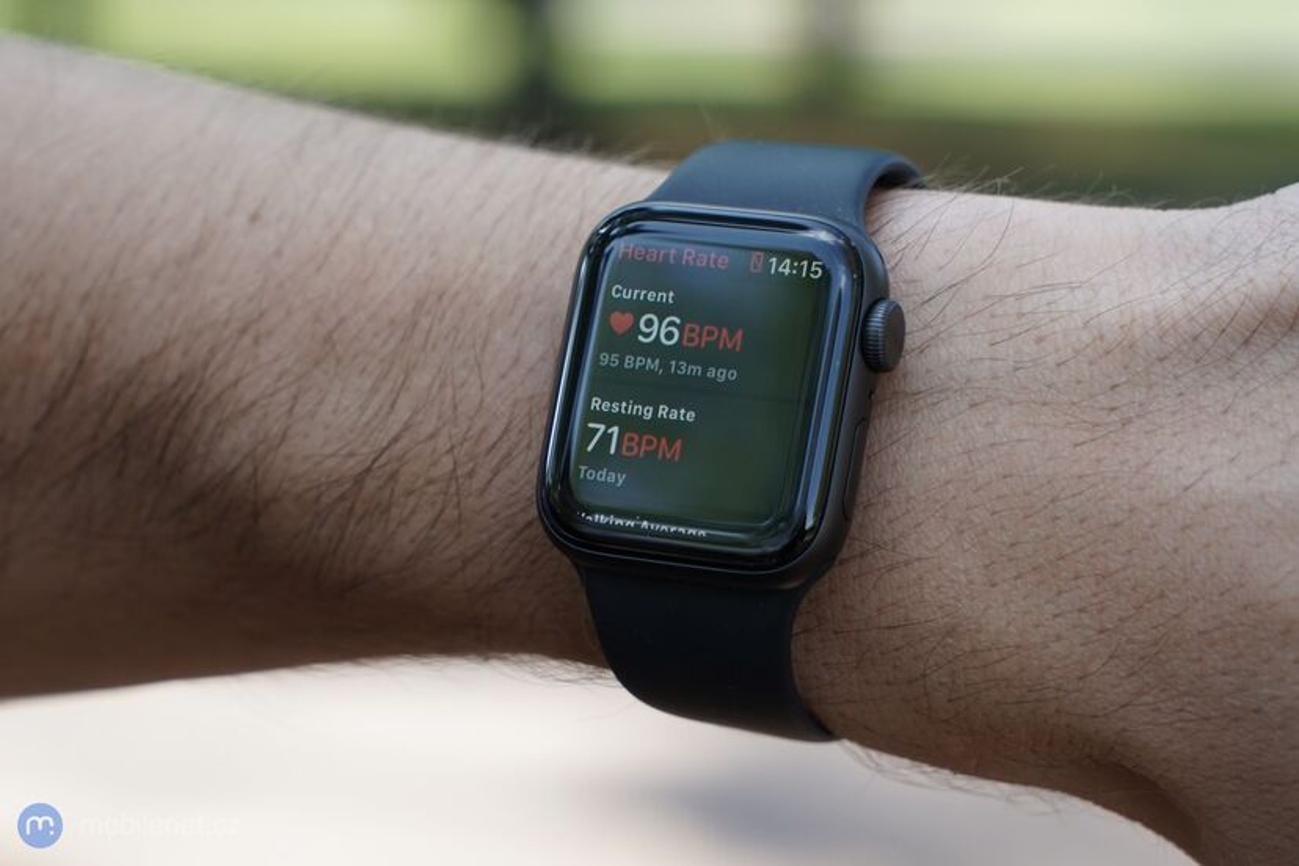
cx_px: 650
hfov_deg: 28.8
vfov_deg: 19.5
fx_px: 2526
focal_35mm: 70
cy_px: 433
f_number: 5.6
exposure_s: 1/250
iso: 400
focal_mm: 70
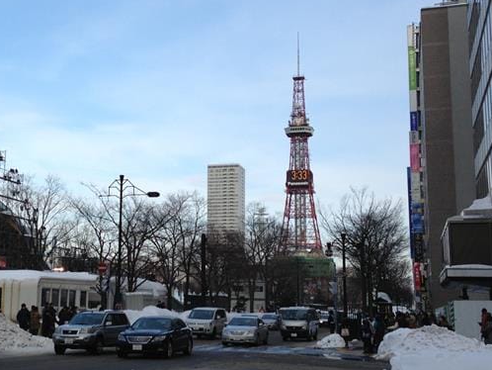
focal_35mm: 53
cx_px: 163
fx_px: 754
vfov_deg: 27.5
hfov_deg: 35.8
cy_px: 178
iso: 50
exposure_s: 1/889
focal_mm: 4.13
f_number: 2.4
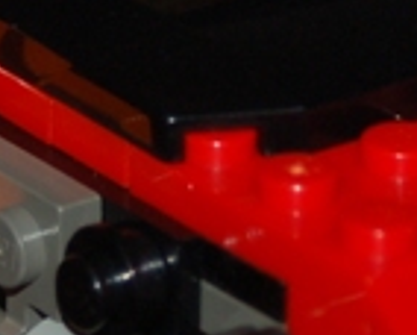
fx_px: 7366
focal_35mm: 596
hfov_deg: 3.2
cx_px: 279
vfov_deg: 2.6
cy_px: 173
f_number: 5.6
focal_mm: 80
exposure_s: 1/60
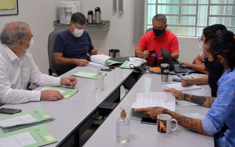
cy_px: 65
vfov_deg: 27.4
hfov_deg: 42.6
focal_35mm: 47
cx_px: 110
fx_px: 301
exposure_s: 1/60
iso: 560
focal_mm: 26
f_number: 4
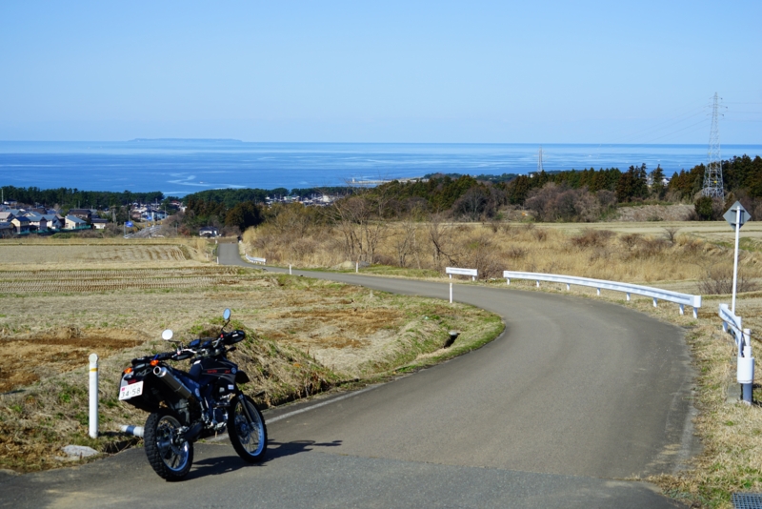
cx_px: 381
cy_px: 254
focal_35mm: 52
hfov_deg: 38.2
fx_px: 1101
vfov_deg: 26.0
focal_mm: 52
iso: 100
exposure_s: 1/500
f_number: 5.6
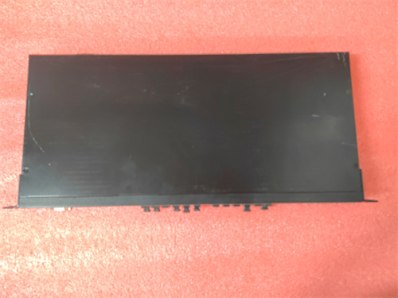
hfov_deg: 73.9
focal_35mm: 23
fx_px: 264
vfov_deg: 58.9
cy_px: 149
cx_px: 199
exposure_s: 1/30
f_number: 1.9
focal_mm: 5.52
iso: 2397
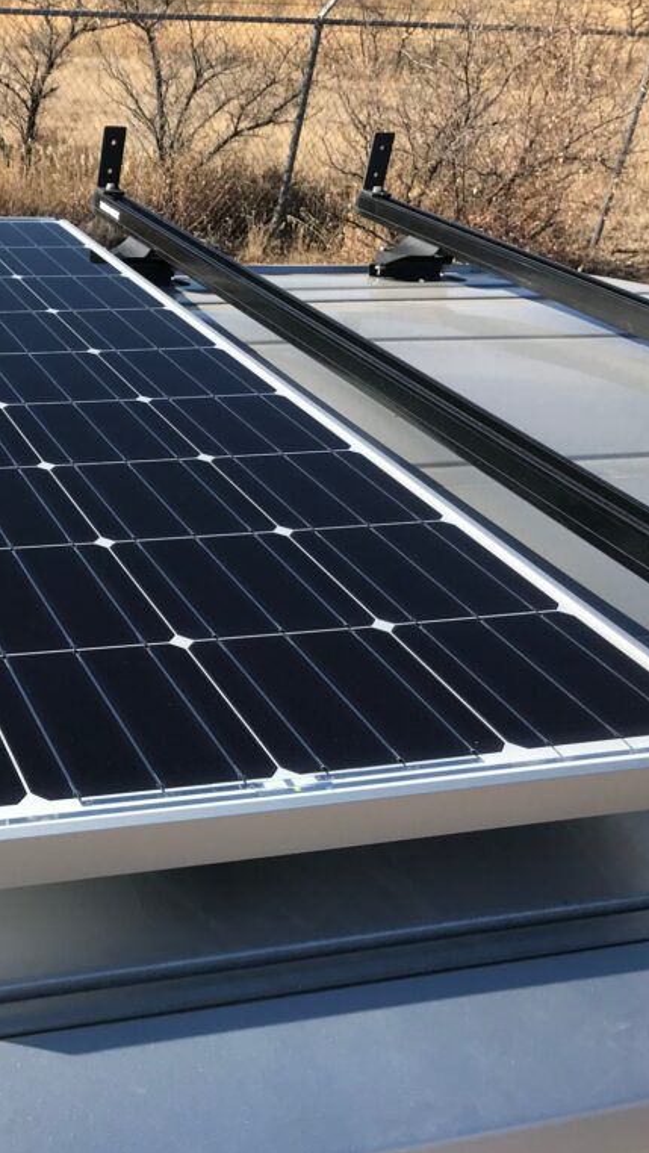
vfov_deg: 49.4
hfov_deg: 26.9
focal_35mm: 41
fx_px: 1254
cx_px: -50
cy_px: 576
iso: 20
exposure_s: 1/1681
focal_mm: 3.99
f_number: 1.8
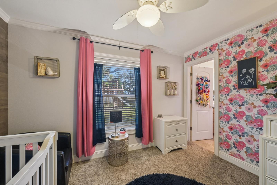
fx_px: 108
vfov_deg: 81.2
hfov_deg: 104.3
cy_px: 92
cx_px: 138
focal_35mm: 14
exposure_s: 1/20
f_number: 8
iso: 400
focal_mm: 14
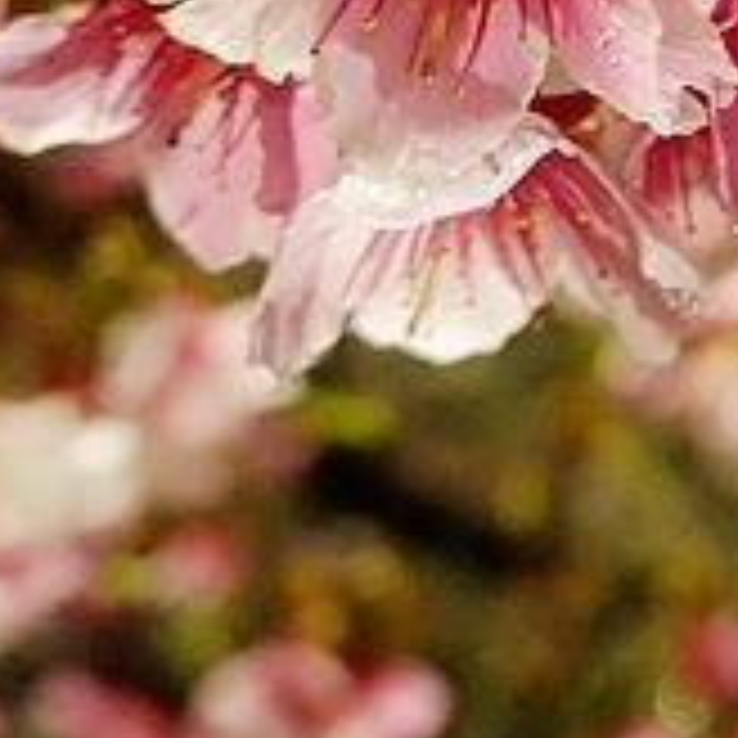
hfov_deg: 20.0
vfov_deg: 20.7
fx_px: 1954
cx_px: 900
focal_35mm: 81
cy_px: -2
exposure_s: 1/100
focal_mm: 9
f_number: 2.8
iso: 3200
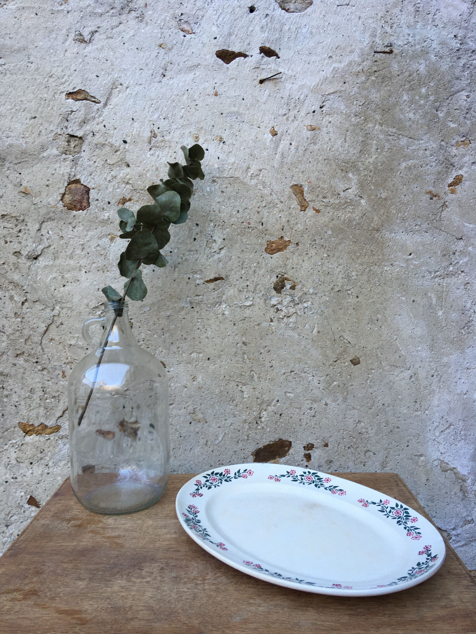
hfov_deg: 48.2
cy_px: 317
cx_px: 238
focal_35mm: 29
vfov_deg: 61.7
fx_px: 532
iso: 40
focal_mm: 4.15
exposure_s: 1/100
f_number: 2.2
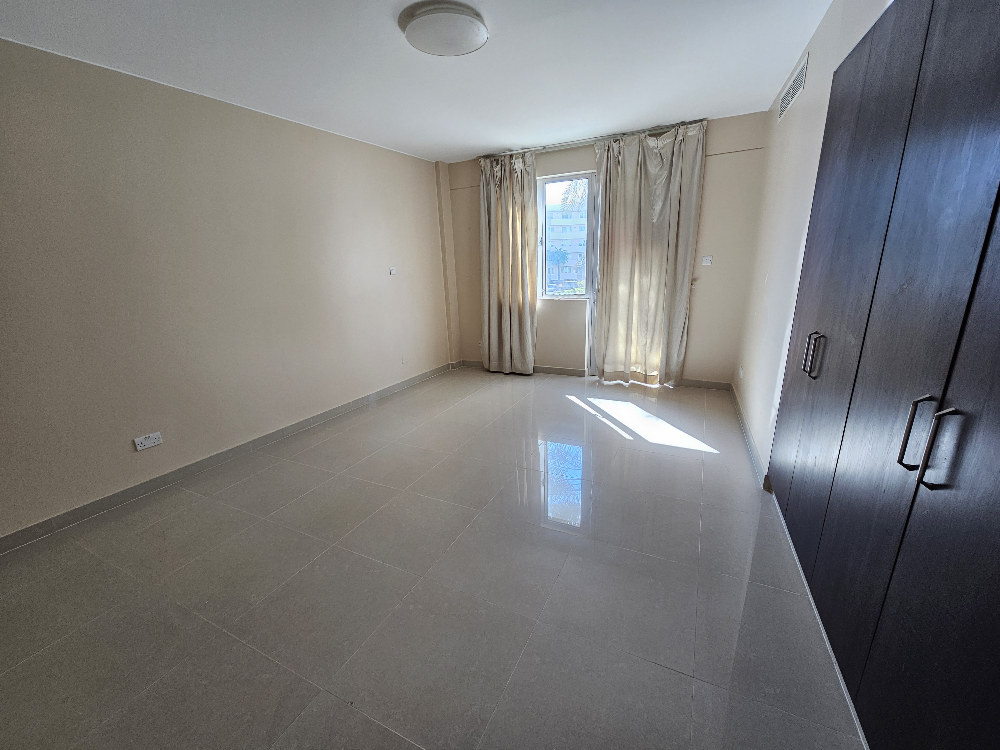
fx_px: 376
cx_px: 500
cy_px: 375
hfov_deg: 106.2
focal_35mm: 13
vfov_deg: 89.9
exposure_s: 1/50
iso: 50
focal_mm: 2.2
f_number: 2.2
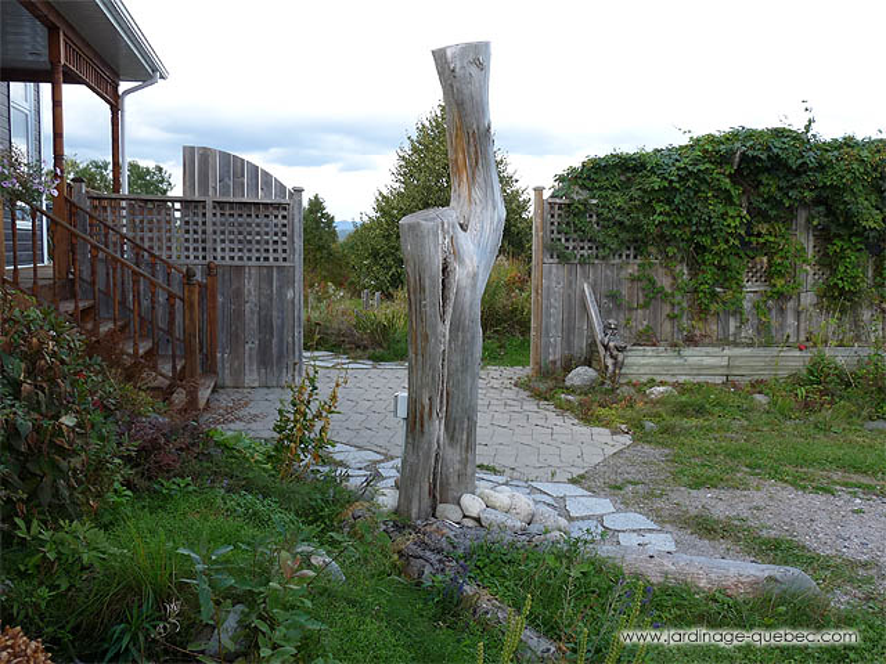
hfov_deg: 56.8
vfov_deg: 44.2
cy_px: 332
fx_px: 819
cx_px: 443
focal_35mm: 32
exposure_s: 1/125
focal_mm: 4.8
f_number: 4
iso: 100
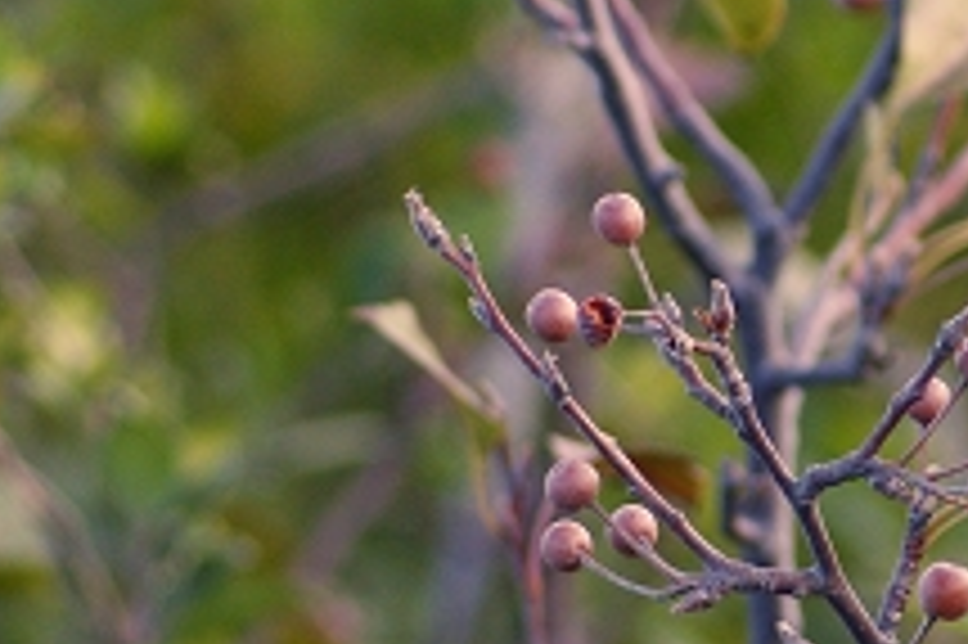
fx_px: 23670
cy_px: 412
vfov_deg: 1.6
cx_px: 936
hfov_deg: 2.3
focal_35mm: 881
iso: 400
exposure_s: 1/160
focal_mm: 210
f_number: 5.6
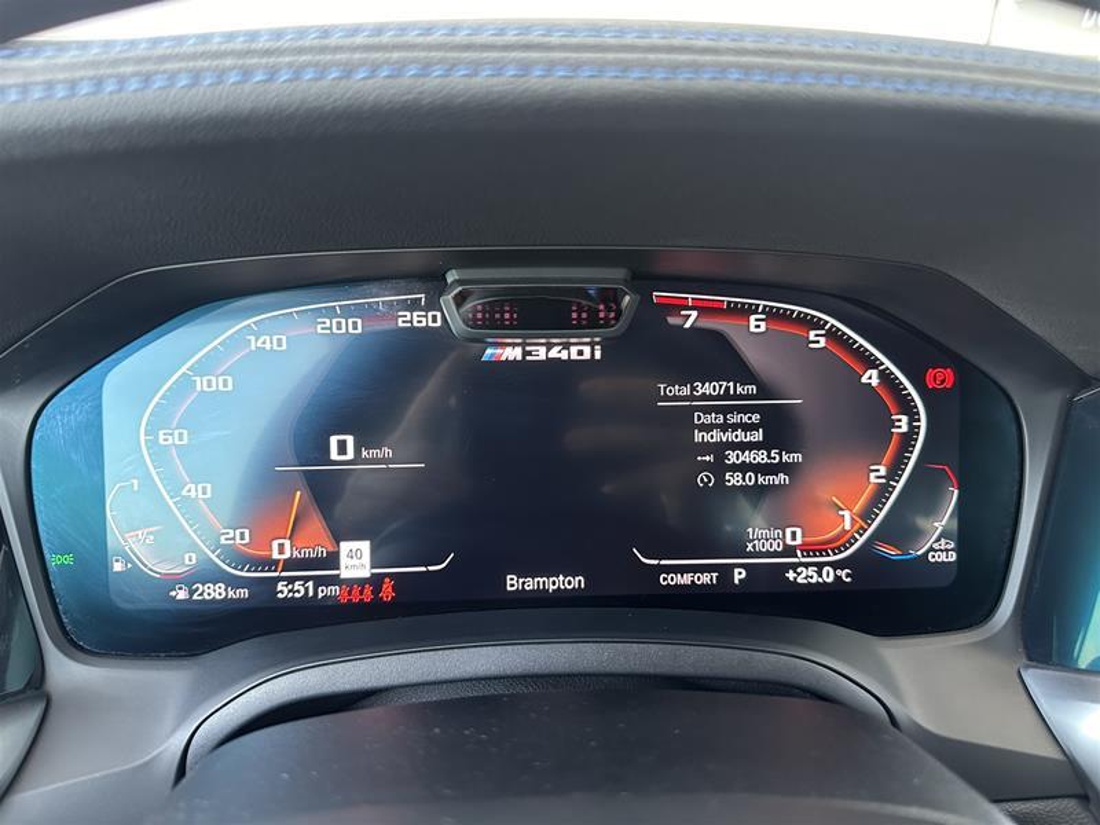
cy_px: 412
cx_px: 550
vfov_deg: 56.8
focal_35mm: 24
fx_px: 763
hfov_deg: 71.6
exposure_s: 1/60
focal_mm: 6.86
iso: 500
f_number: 1.78
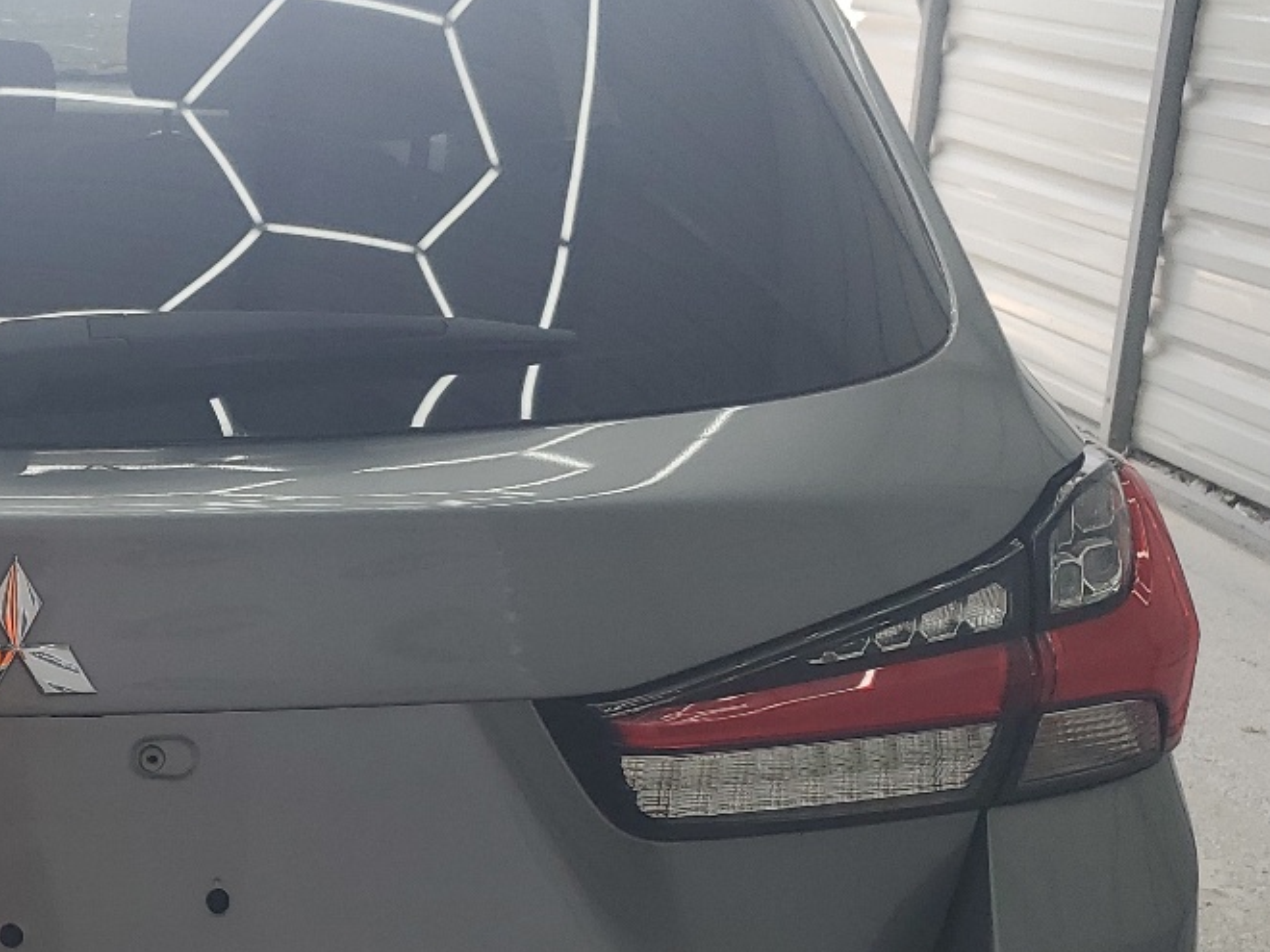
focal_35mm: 63
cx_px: 6
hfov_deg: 28.8
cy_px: 685
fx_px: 2311
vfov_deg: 23.1
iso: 50
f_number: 1.5
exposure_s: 1/217
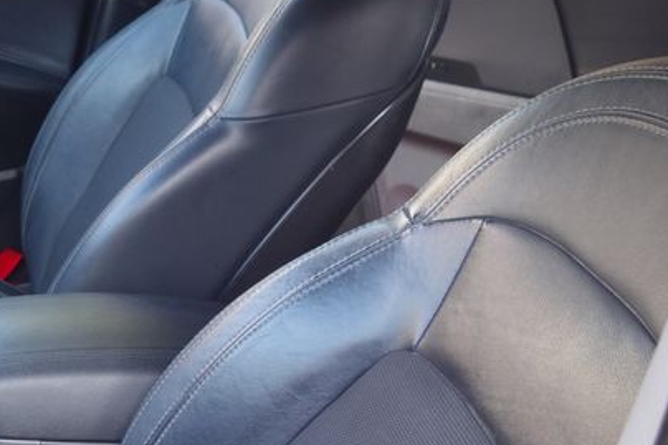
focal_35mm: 71
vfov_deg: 19.1
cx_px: -139
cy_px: 279
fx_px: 1317
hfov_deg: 25.5
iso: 125
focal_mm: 10.4
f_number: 2.8
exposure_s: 1/40
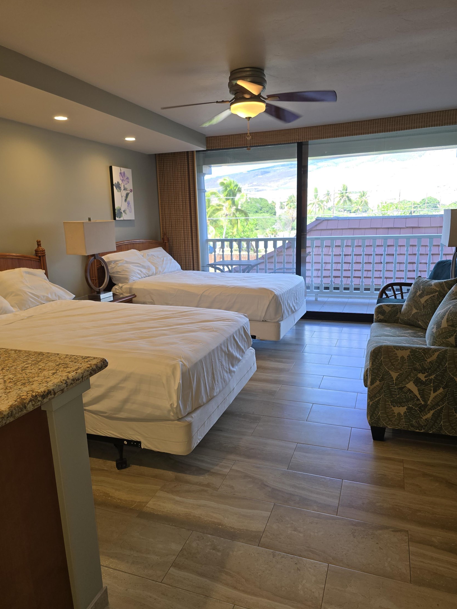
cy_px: 315
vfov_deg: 71.6
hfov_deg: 56.8
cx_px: 228
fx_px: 422
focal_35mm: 24
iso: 32
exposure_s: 1/60
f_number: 1.7
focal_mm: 6.3
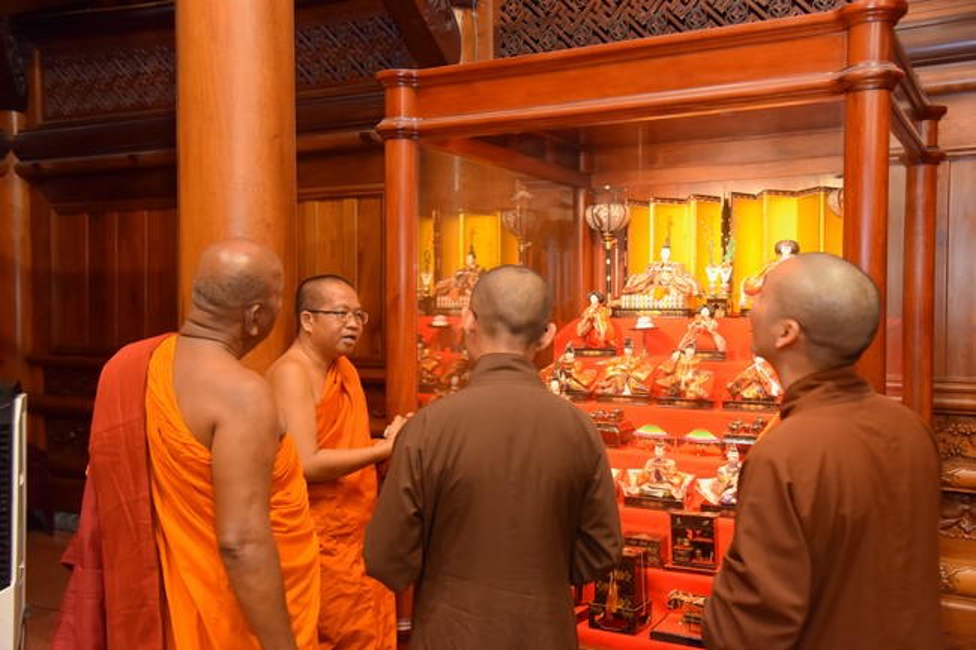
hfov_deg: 54.4
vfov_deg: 37.8
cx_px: 488
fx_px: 949
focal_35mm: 35
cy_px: 325
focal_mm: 35
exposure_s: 1/125
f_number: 5
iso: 1250
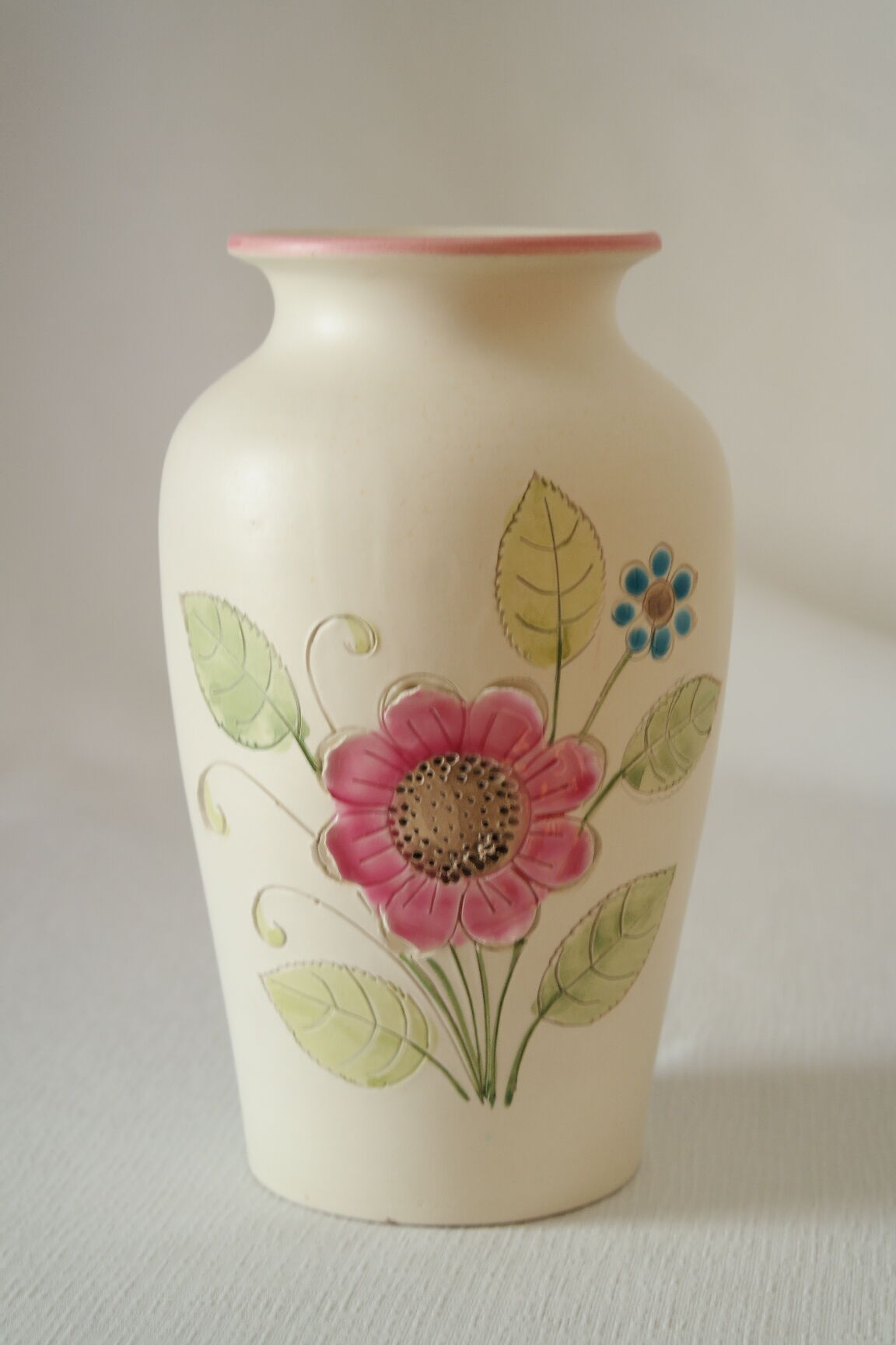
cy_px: 672
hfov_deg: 17.7
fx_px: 2874
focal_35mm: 77
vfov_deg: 26.3
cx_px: 448
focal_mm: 50
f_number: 6.3
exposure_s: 1/25
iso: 200
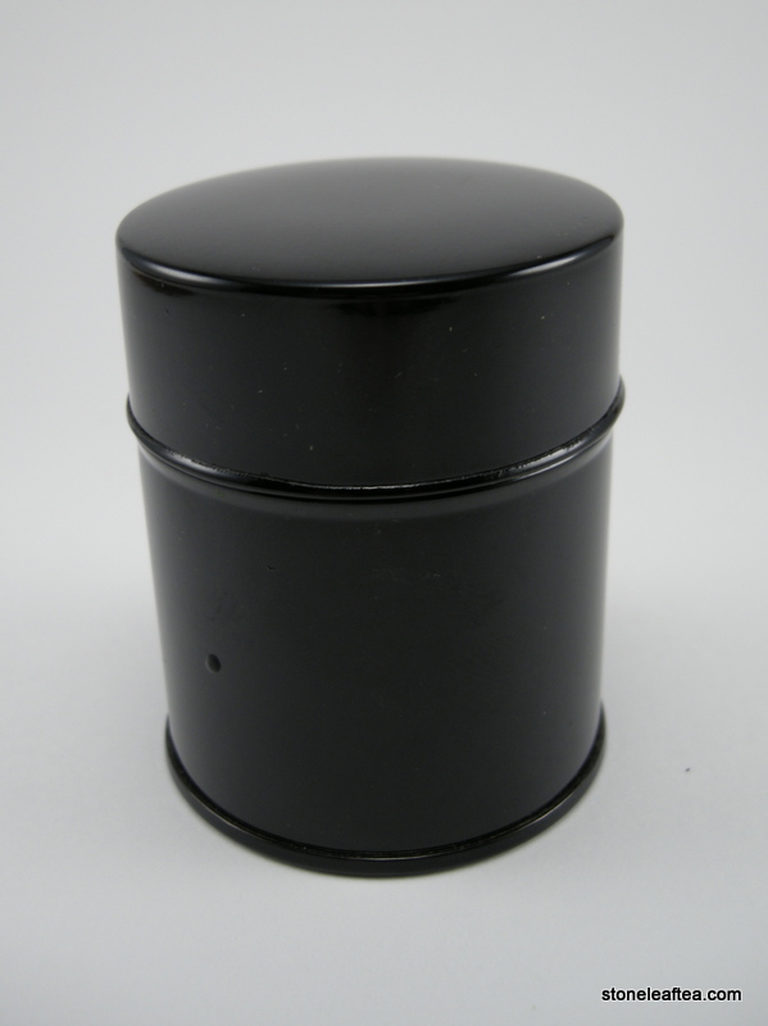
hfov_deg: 40.7
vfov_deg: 52.7
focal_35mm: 35
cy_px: 513
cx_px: 384
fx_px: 1036
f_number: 2.7
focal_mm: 7.5
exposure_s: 1/72.4
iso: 64
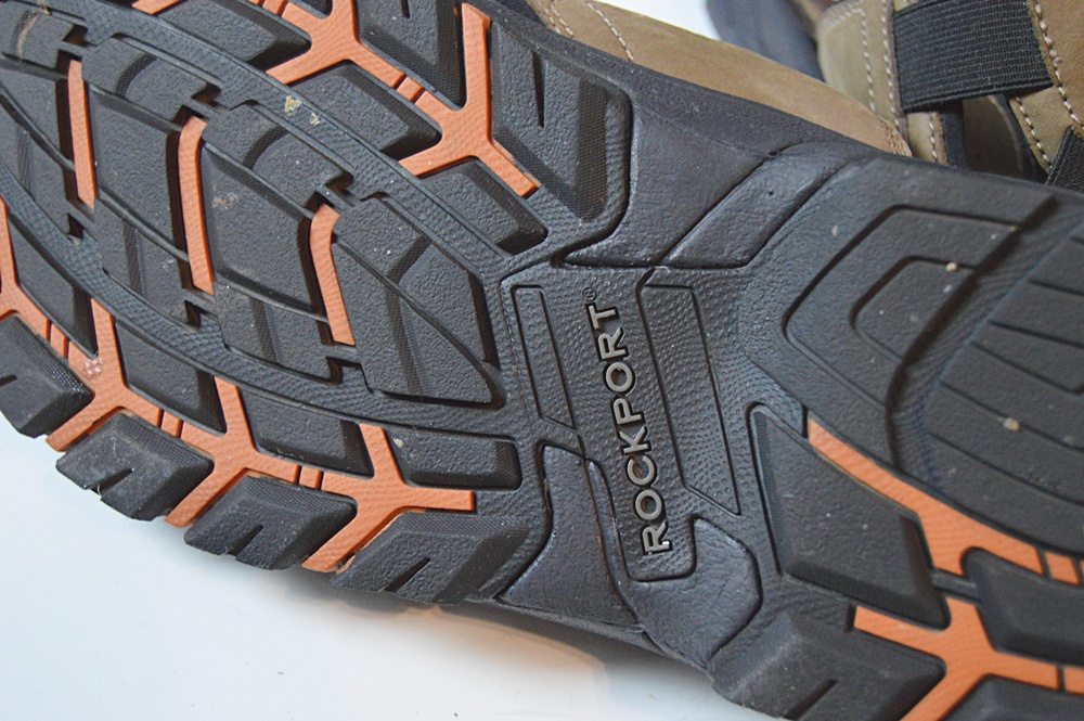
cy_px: 360
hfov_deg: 38.9
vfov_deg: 26.4
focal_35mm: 51
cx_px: 542
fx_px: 1534
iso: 2500
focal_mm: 34
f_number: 4.5
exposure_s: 1/60
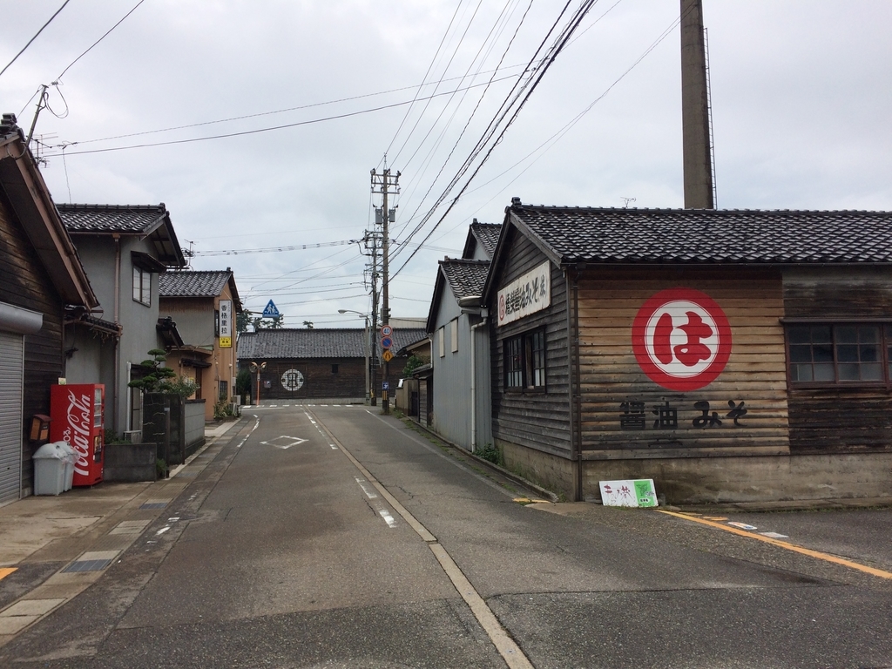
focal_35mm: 29
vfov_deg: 48.2
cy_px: 334
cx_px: 446
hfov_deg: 61.7
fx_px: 747
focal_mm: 4.15
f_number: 2.2
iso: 32
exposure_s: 1/1642
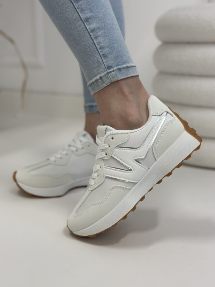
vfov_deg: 39.7
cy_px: 144
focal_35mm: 48
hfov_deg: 30.3
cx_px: 108
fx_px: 398
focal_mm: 6.86
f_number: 1.78
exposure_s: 1/100
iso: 80
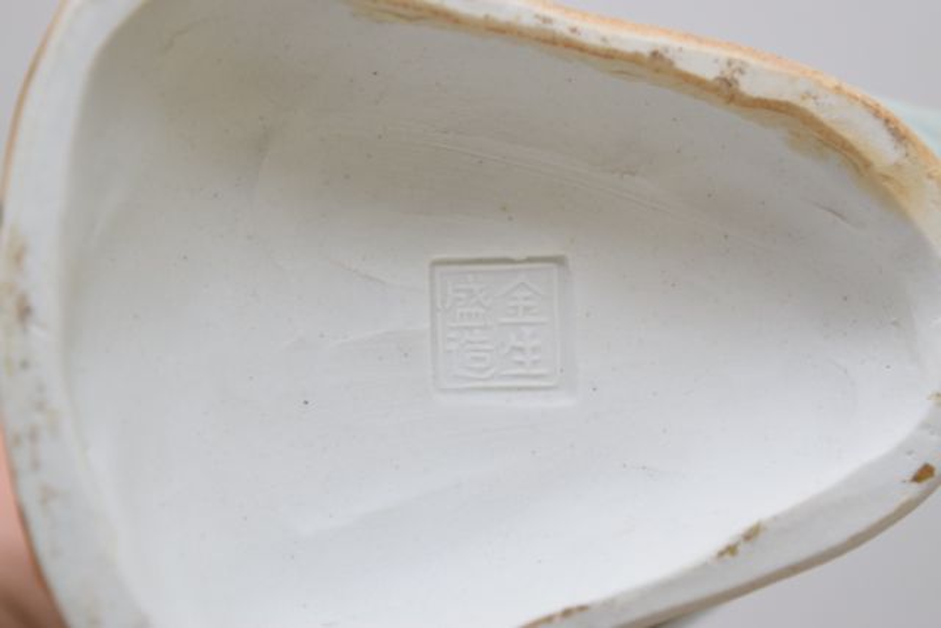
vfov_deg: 16.6
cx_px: 470
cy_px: 314
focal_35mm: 82
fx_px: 2157
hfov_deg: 24.6
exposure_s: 1/125
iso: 800
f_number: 5.6
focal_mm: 55
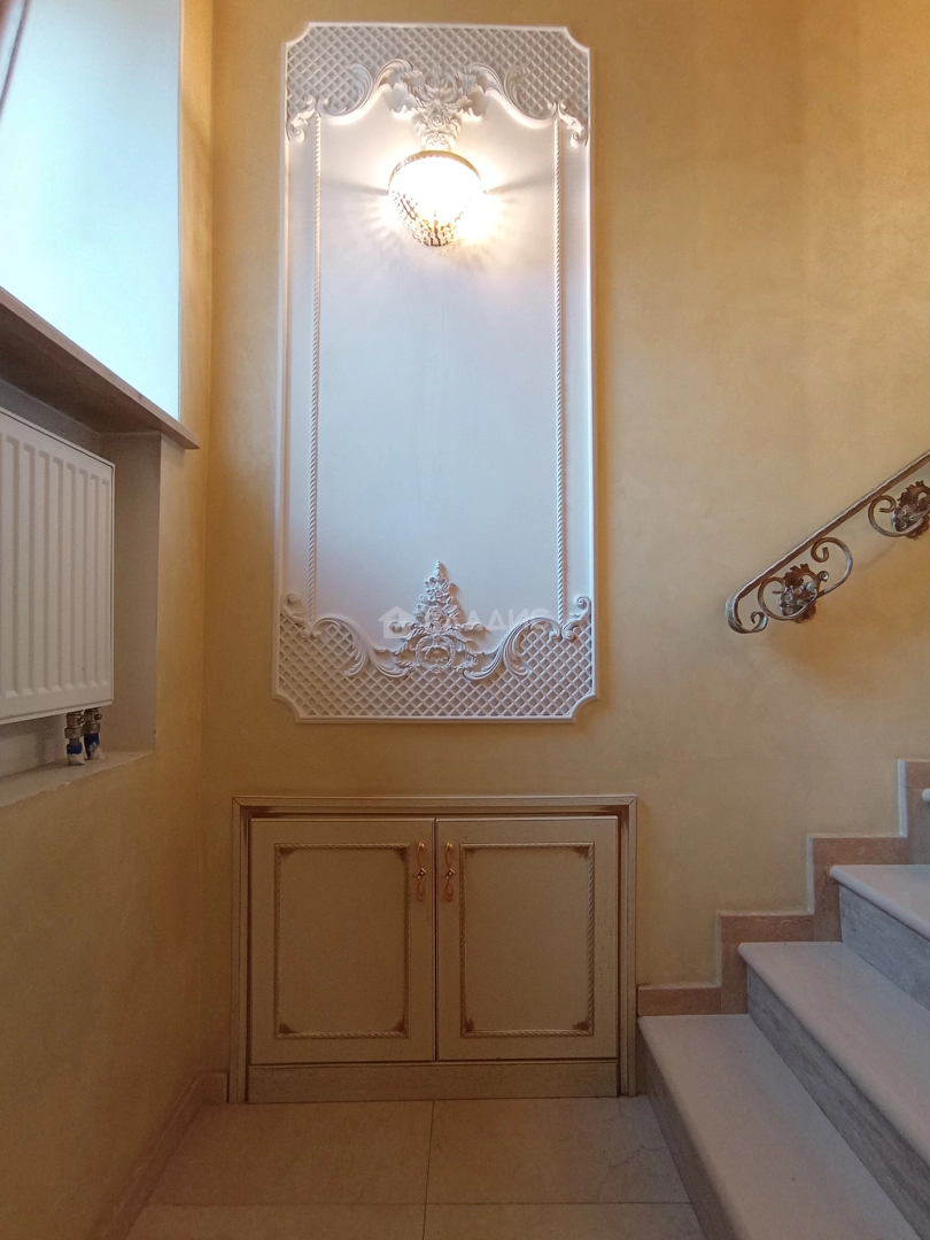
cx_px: 465
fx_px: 573
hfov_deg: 78.1
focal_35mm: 16
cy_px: 620
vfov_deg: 94.5
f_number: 2.2
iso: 178
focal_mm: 1.65
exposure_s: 1/33.3
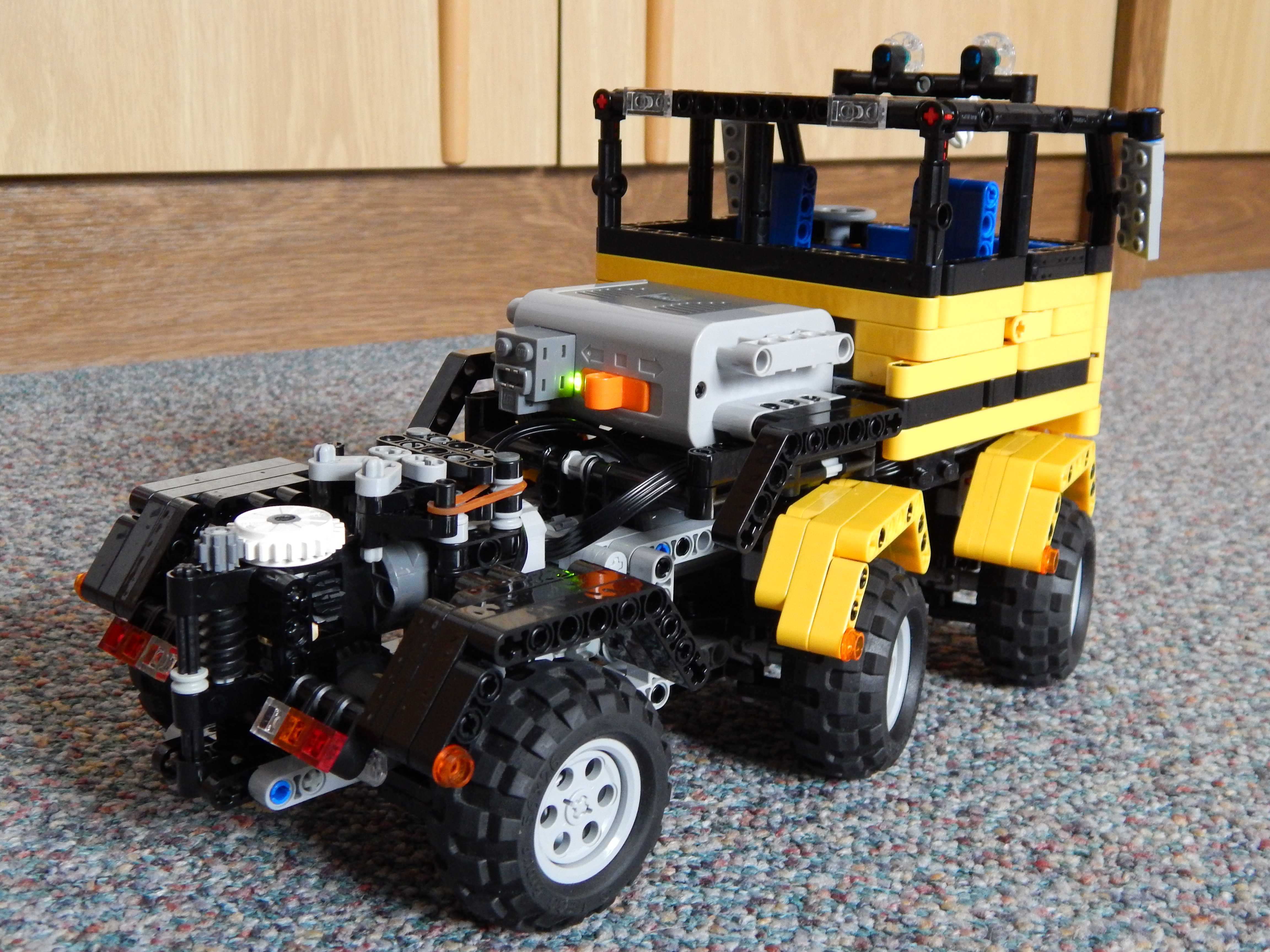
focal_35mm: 43
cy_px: 476
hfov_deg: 43.9
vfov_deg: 33.6
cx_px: 635
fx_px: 1578
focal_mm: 7.7
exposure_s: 1/8
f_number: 3.6
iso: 500
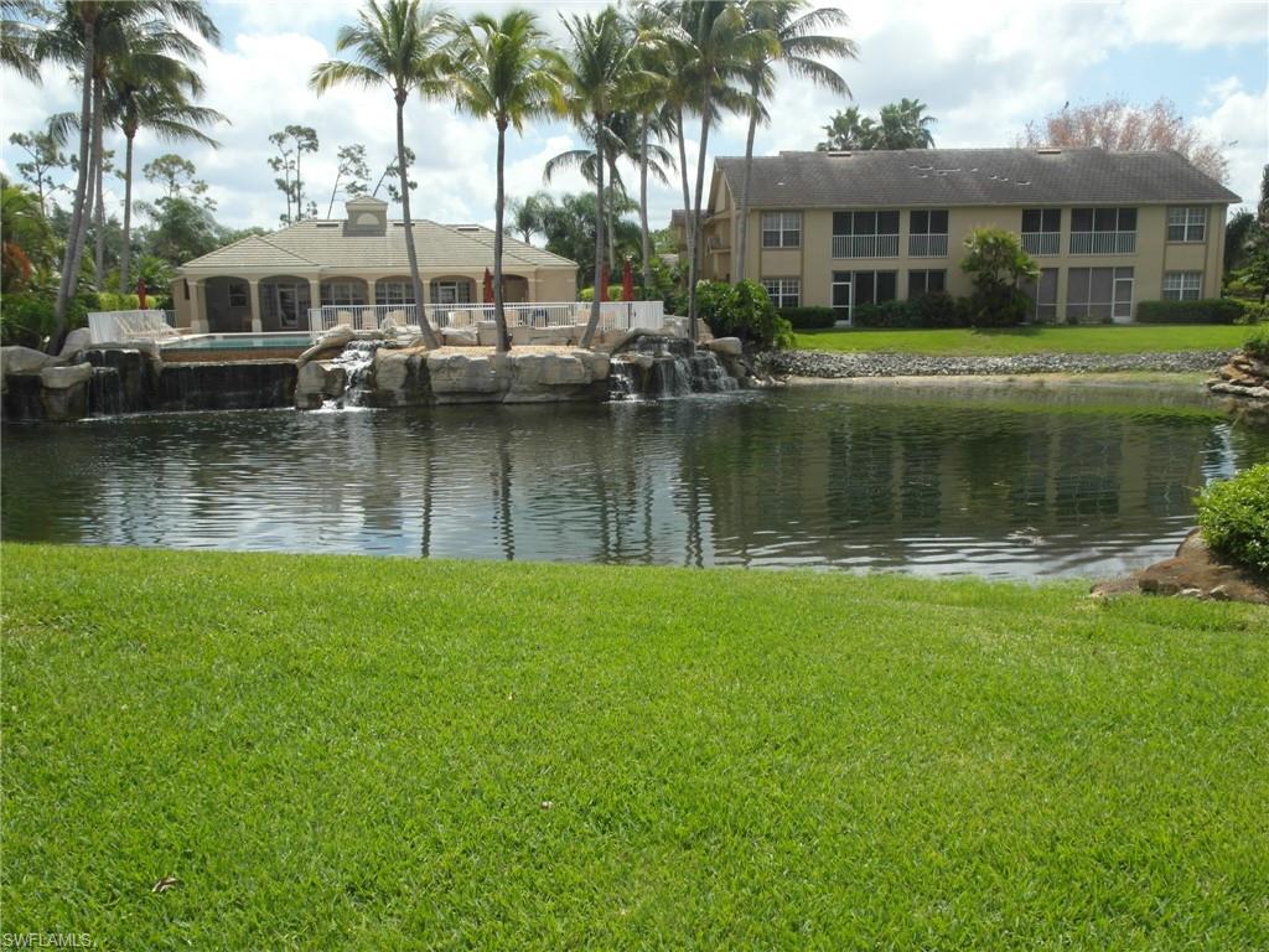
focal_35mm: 30
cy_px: 476
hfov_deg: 60.0
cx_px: 634
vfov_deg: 46.8
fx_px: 1100
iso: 80
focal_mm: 6.5
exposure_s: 1/500
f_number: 4.6
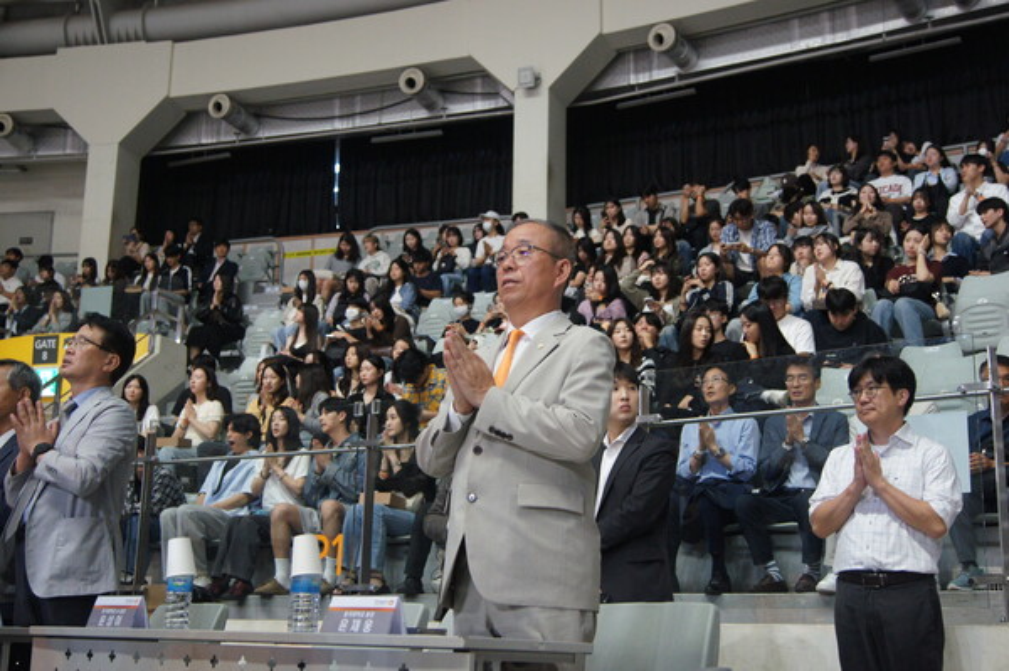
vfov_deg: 29.8
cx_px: 504
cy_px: 336
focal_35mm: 45
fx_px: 1260
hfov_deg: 43.6
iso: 1600
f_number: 4.5
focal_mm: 30
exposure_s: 1/50
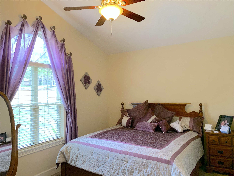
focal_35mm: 26
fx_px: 176
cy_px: 88
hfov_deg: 67.3
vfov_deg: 53.1
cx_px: 117
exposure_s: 1/60
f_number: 1.8
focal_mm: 4.25
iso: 200
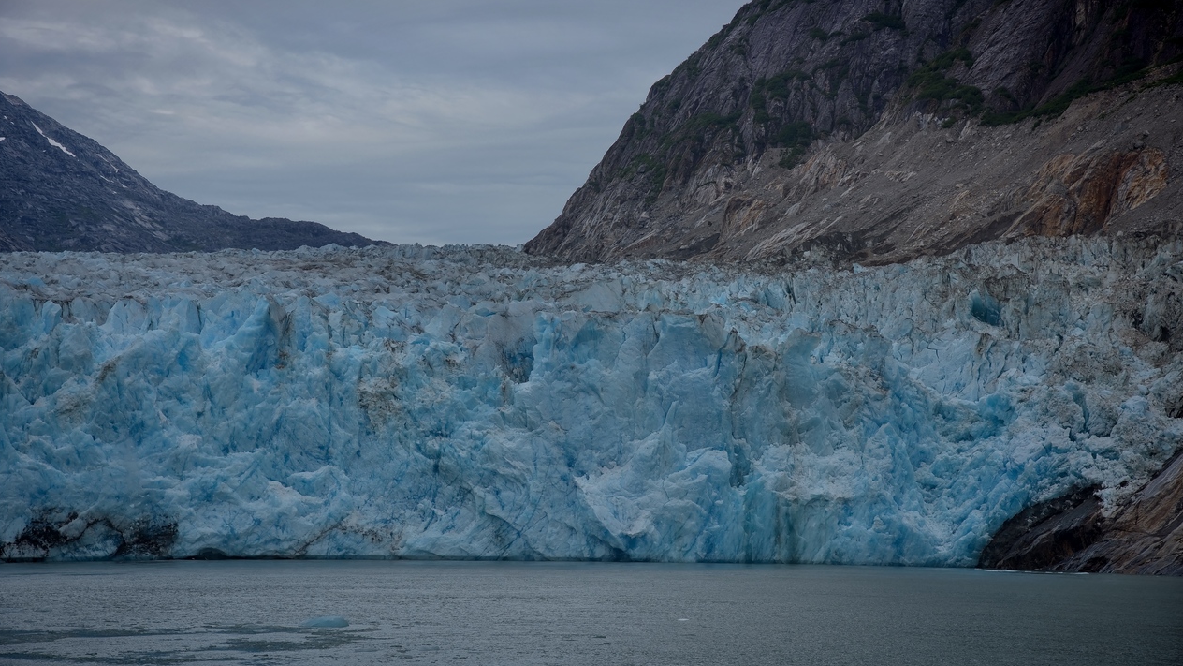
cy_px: 318
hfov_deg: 24.5
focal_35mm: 87
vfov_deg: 13.9
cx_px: 585
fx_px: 2729
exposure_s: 1/200
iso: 100
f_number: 8
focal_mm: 82
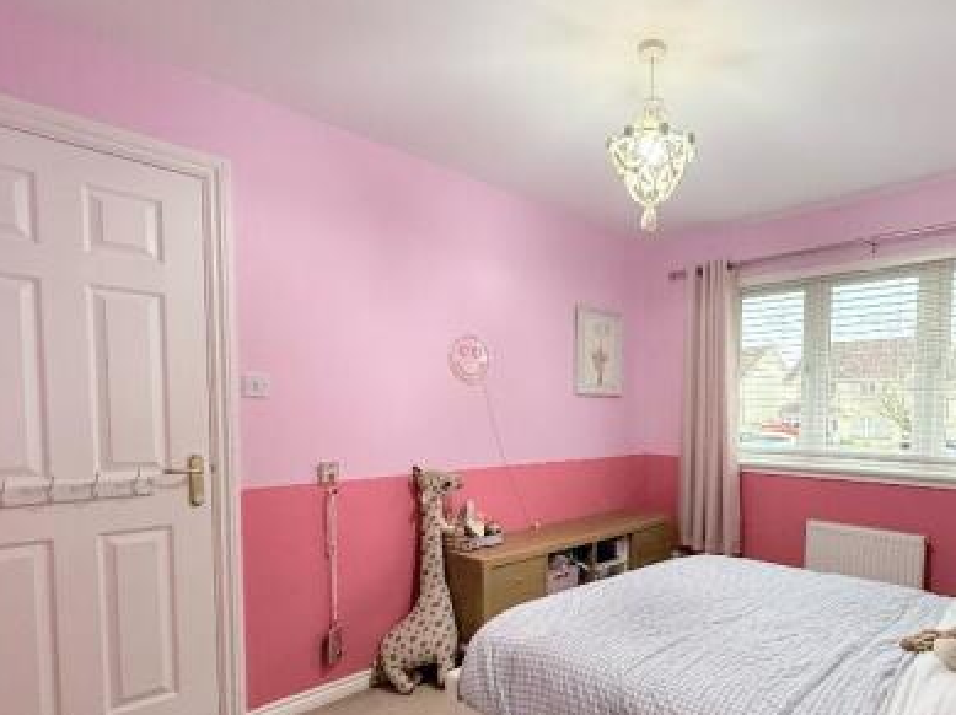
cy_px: 443
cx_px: 613
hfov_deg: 77.2
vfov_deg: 62.5
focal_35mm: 21
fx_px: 579
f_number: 2.2
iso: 500
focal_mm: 2.22
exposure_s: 1/100
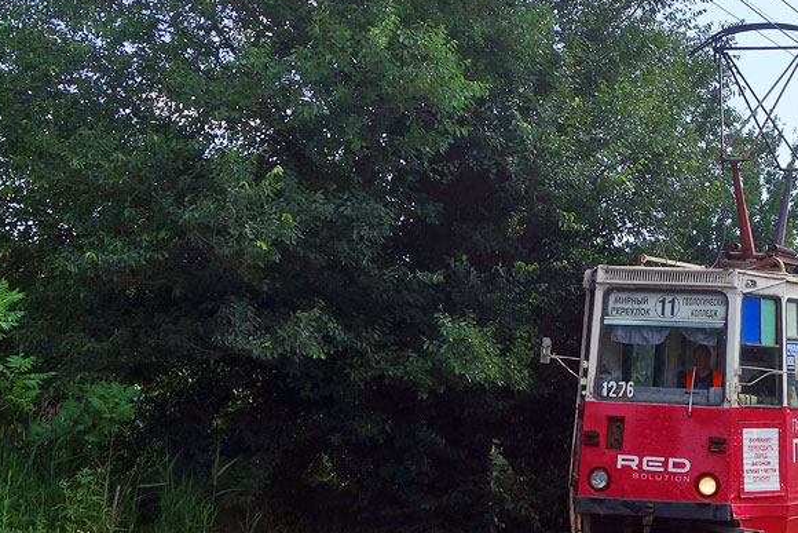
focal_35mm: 89
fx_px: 1973
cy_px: 204
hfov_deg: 22.5
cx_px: 659
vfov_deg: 15.4
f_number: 5
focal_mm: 16.01
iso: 125
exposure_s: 1/500
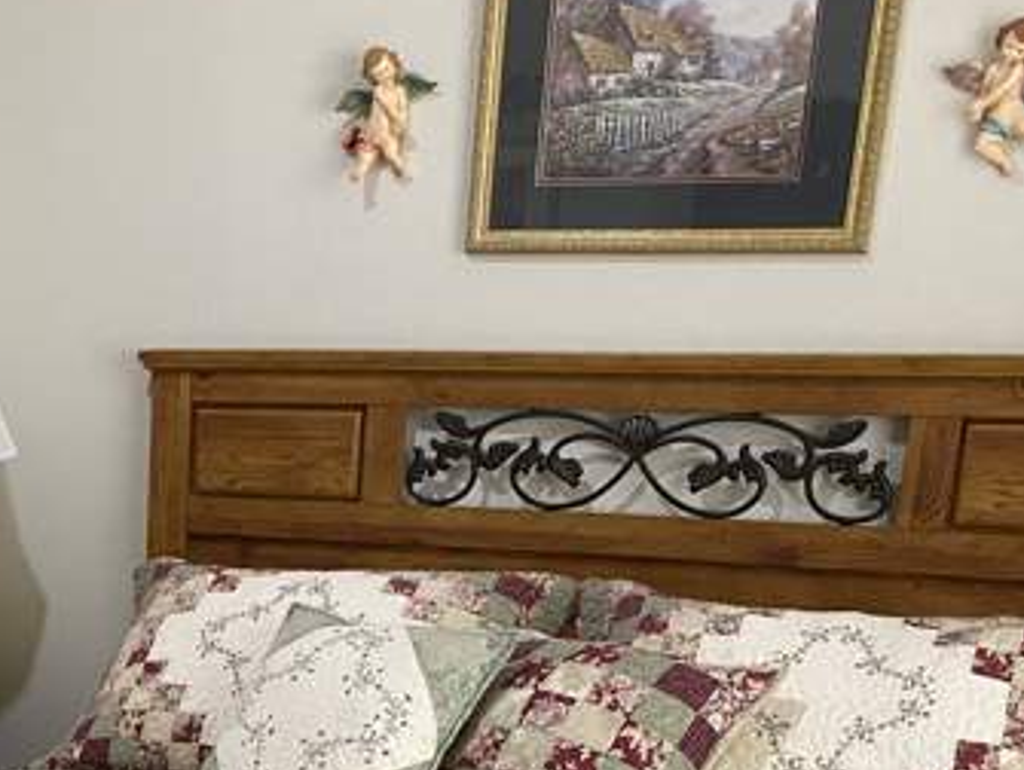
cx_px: -3
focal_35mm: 62
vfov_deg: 22.2
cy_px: 874
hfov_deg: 29.1
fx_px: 1836
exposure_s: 1/60
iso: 500
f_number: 1.8
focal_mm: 4.25
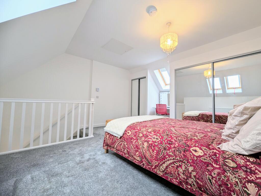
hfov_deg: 106.1
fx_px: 98
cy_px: 98
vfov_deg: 90.1
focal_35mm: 13
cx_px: 130
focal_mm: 1.95
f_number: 2.2
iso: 50
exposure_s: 1/50
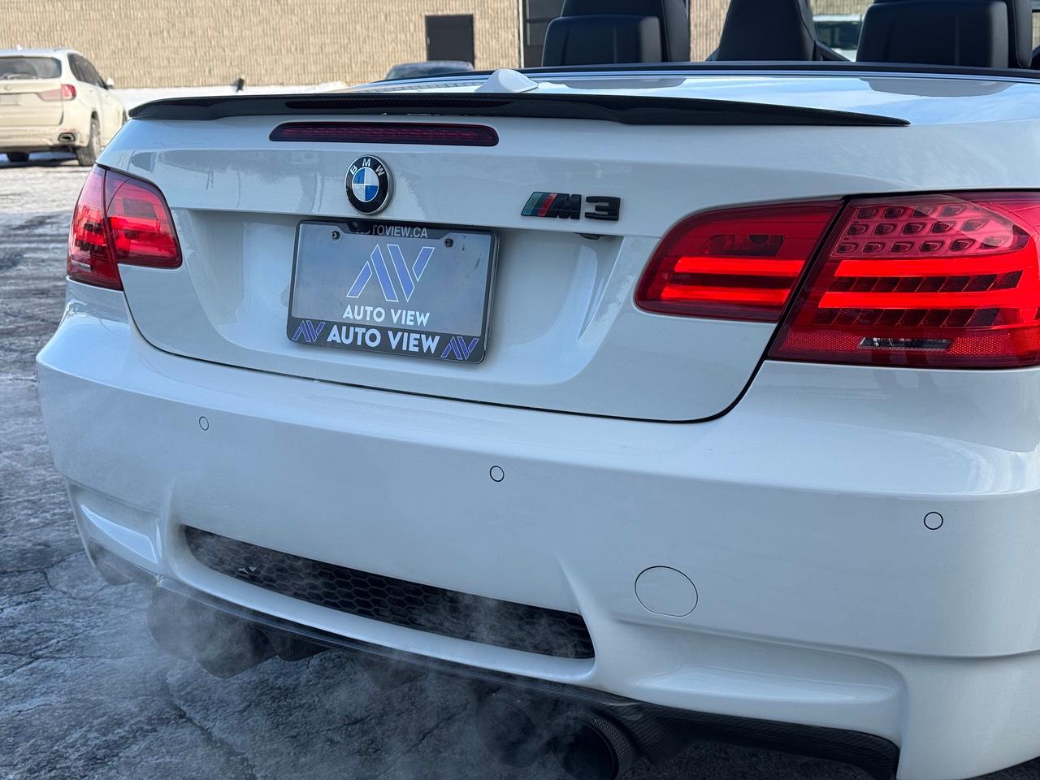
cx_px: 520
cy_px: 390
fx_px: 1442
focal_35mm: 48
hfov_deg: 39.7
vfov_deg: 30.3
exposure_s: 1/1339
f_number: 1.78
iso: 64
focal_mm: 6.76
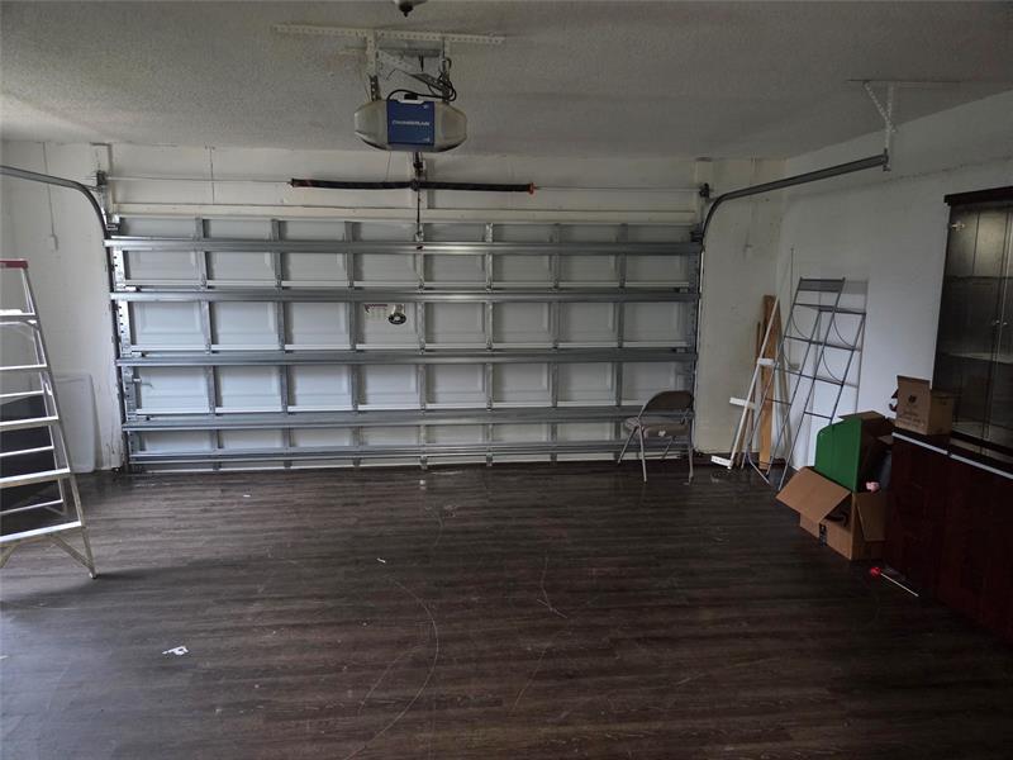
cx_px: 506
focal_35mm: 23
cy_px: 380
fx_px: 673
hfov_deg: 73.9
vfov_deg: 58.9
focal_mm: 5.4
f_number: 1.8
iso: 1600
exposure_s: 1/40
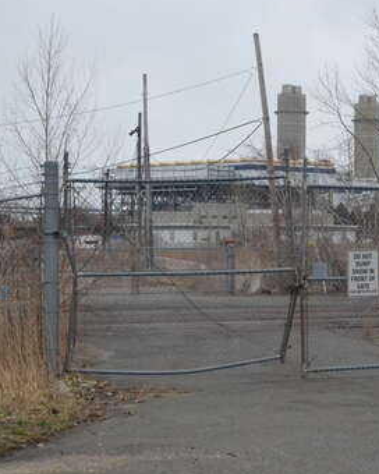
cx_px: 418
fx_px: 1206
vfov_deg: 22.2
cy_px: 206
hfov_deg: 17.3
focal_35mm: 86
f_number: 4.2
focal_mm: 26
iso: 3200
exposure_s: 1/2000
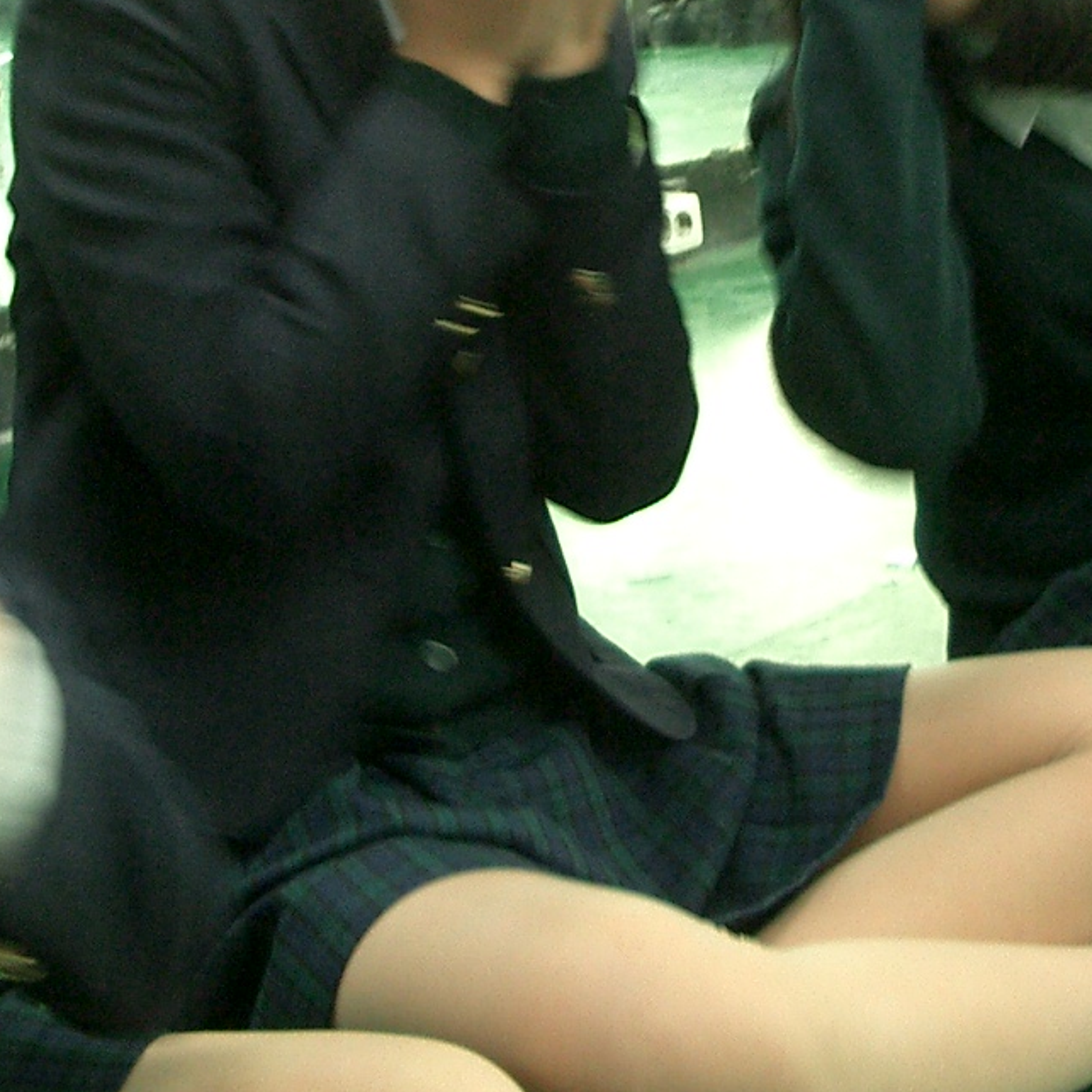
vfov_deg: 22.2
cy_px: 239
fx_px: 2748
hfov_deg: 22.4
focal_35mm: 77
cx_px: 644
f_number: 2.6
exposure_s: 1/13
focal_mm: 5.8
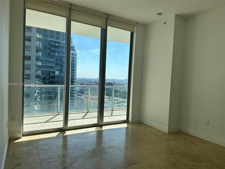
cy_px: 84
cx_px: 112
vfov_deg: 56.8
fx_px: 156
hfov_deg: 71.6
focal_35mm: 24
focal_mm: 6.86
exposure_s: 1/4016
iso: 80
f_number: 1.78
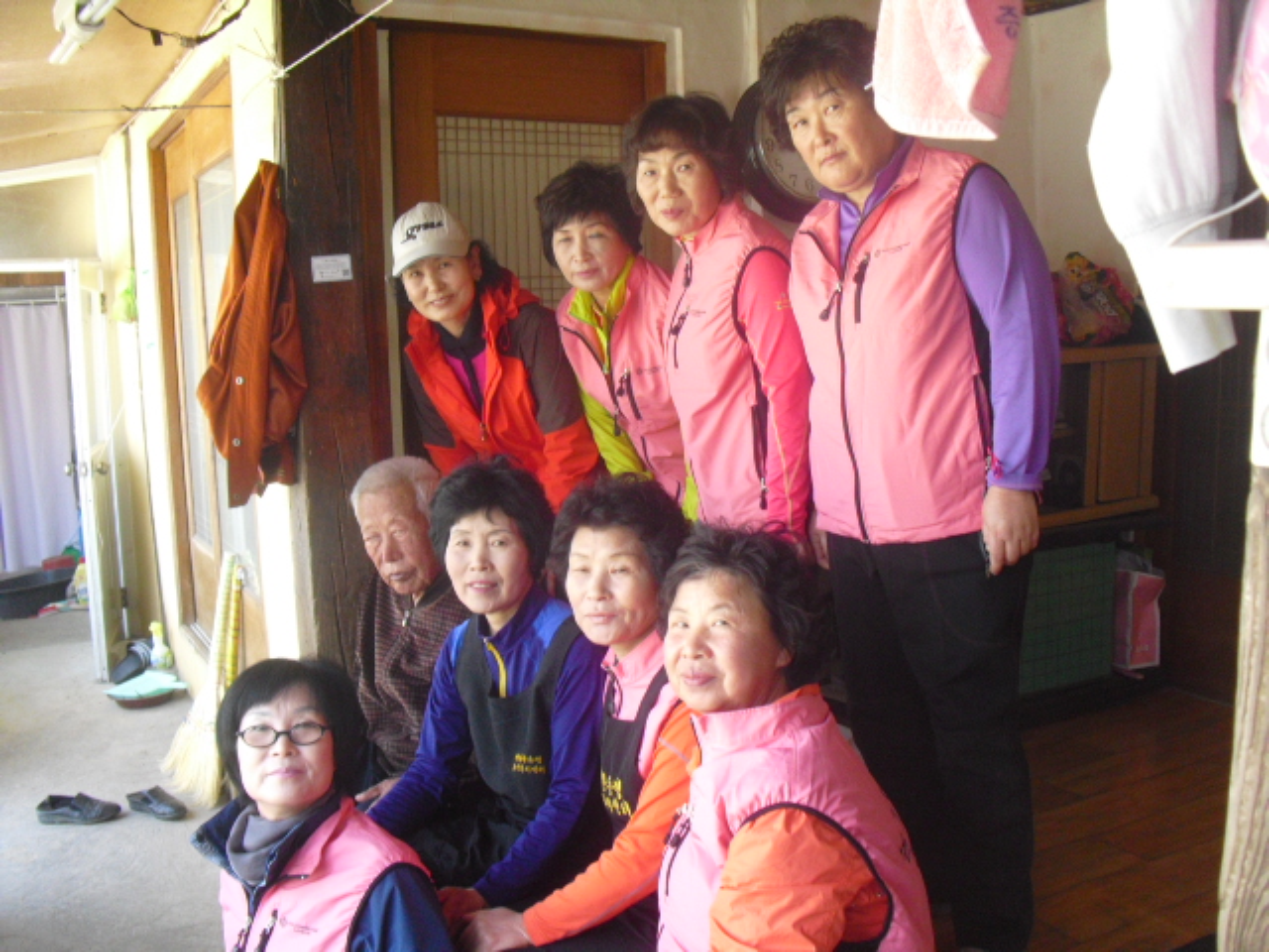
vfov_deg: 39.7
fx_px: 1320
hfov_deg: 51.4
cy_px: 476
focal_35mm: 36
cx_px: 634
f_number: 3.1
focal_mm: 6.3
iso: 400
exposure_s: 1/60
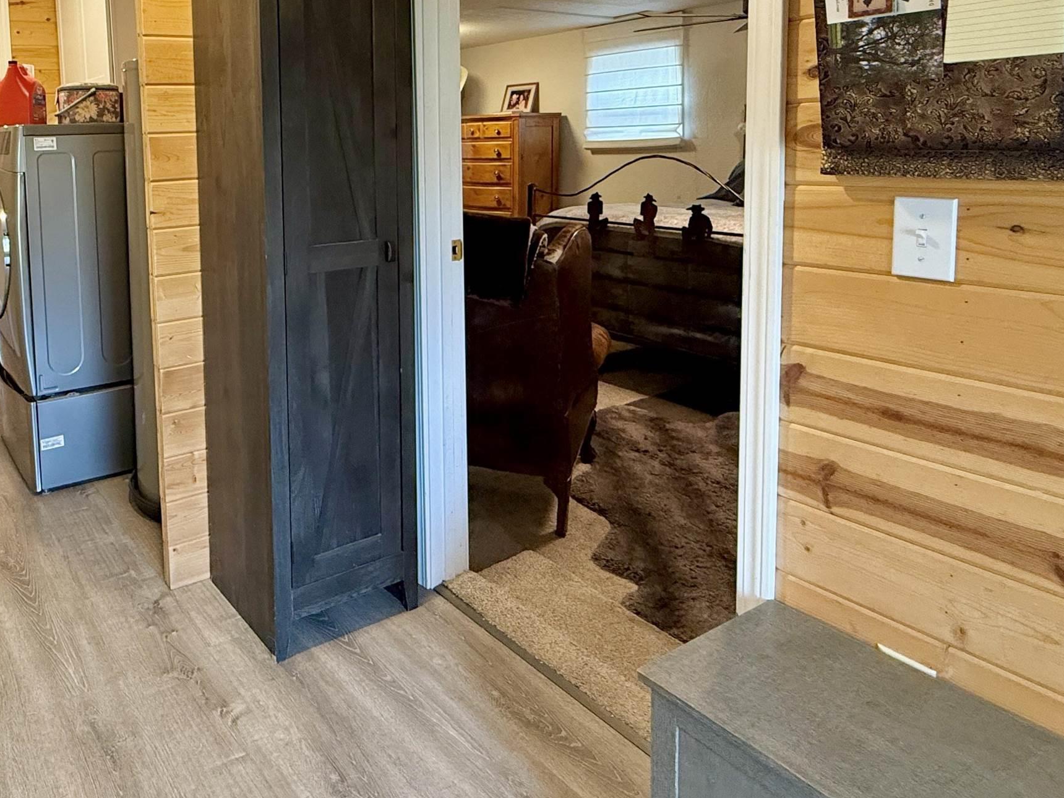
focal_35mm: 25
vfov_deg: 52.6
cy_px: 206
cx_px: 252
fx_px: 768
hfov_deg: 64.7
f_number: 2.2
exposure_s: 1/60
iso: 400
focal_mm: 2.22
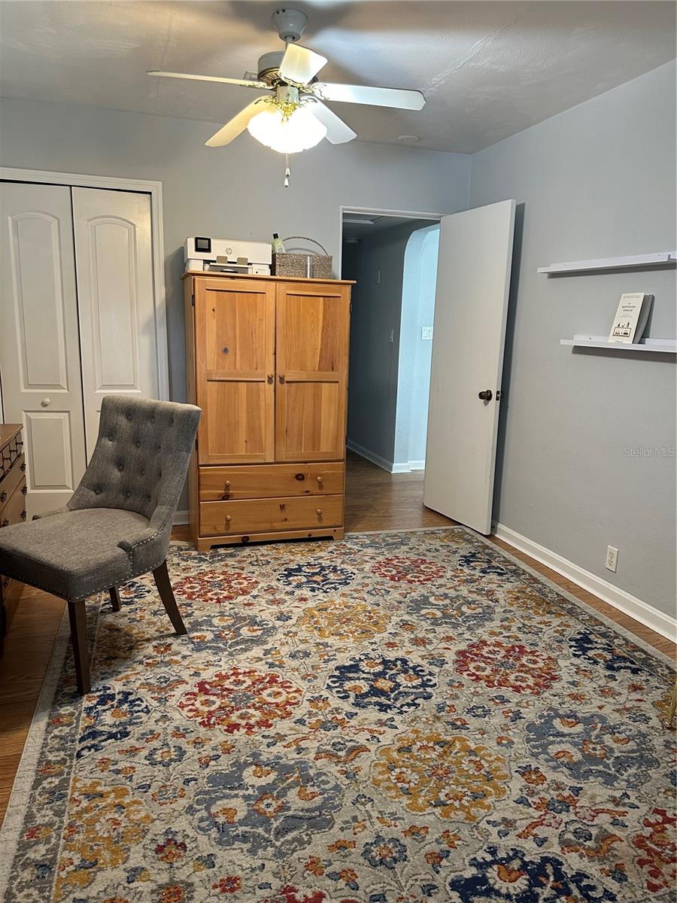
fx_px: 626
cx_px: 338
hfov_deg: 56.8
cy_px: 452
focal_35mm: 24
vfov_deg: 71.6
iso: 320
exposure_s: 1/60
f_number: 1.78
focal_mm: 6.86
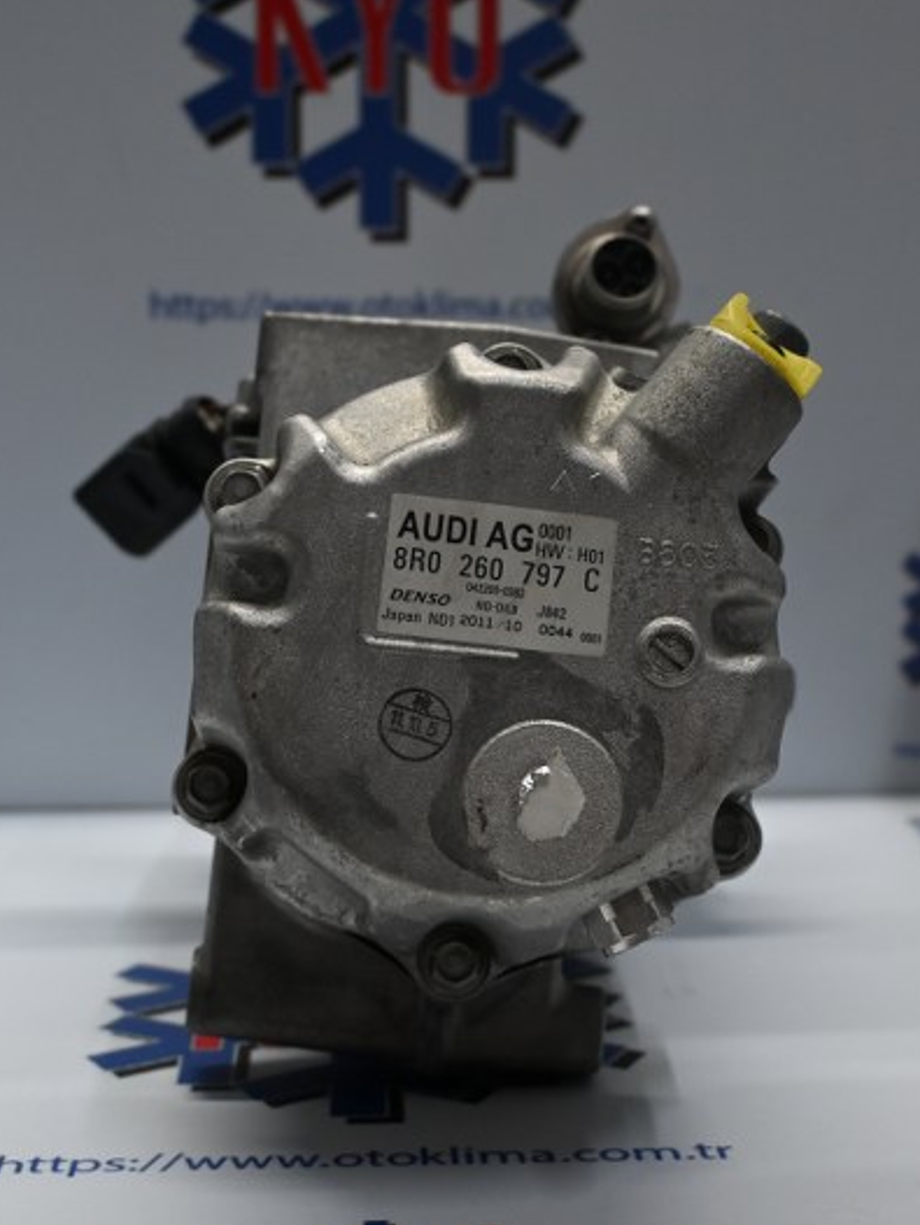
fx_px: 2057
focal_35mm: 58
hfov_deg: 25.2
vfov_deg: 33.2
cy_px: 614
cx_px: 412
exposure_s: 1/125
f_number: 4.5
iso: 720
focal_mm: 26.5
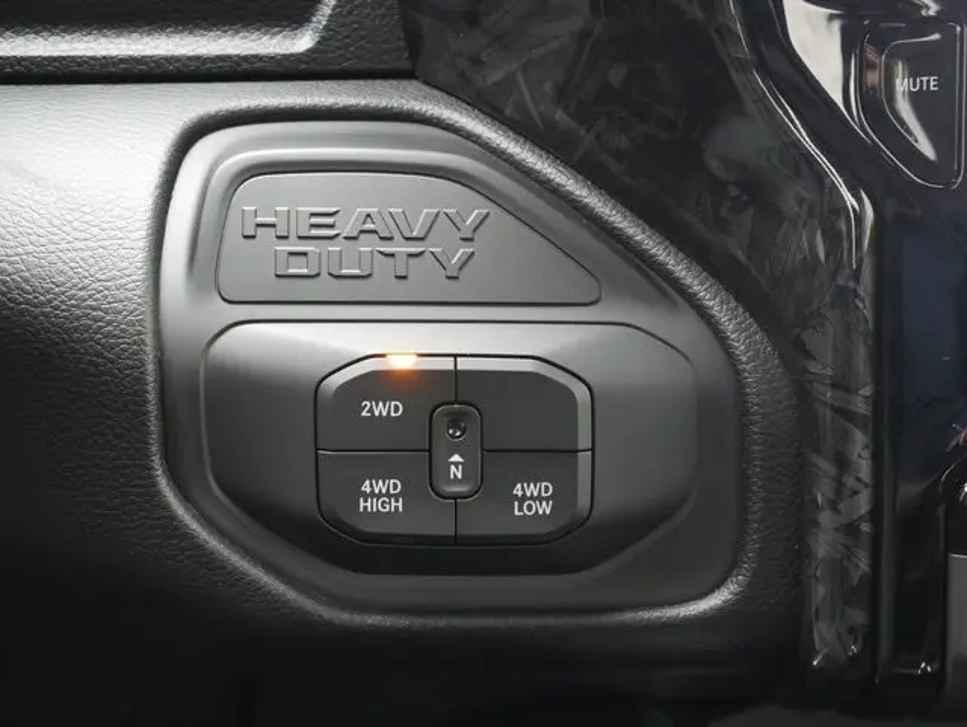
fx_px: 2013
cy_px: 364
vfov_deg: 20.5
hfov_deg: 27.0
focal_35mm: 72
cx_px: 484
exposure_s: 1/30
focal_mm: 36
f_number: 5.5
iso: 3200
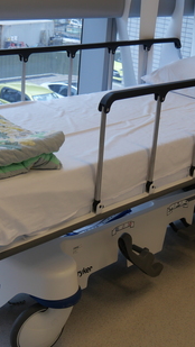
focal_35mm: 60
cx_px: 86
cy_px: 178
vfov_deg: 34.9
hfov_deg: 20.1
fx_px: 551
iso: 200
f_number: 3.7
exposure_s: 1/125
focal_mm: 17
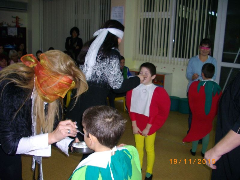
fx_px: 257
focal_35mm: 37
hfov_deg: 50.1
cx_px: 120
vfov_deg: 38.7
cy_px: 90
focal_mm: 6.2
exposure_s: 1/50
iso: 200
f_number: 2.8
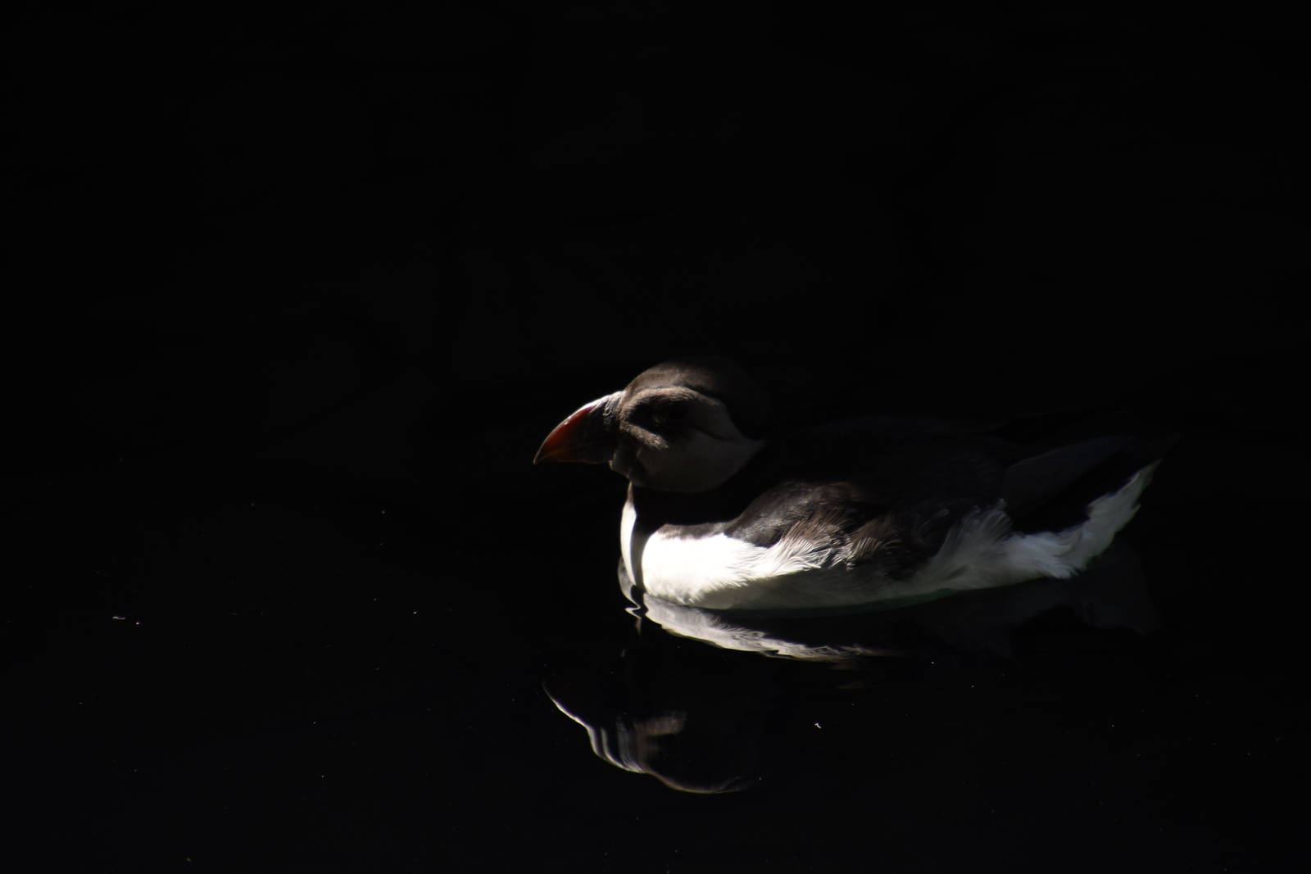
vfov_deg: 3.1
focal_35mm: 450
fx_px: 16388
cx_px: 656
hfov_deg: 4.6
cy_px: 437
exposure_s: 1/400
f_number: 6.3
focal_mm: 300
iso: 320
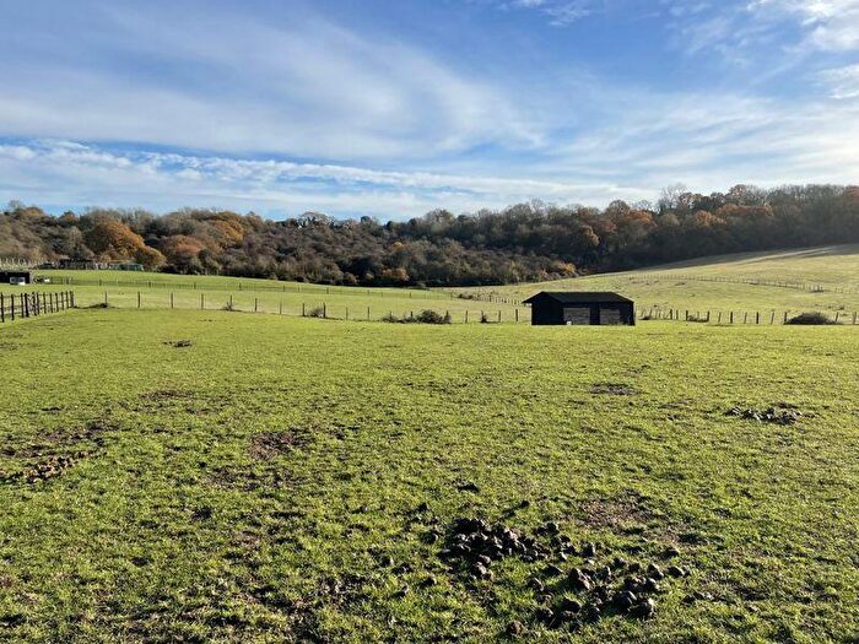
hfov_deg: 67.3
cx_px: 430
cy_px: 322
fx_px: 645
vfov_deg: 53.1
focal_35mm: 26
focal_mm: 4.2
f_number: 1.6
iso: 32
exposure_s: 1/3040
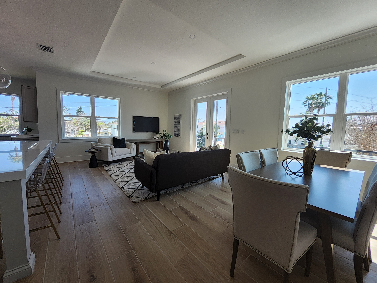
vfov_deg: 90.0
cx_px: 188
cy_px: 142
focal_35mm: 13
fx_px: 142
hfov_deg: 106.1
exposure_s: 1/163
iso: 32
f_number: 2.2
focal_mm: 1.13
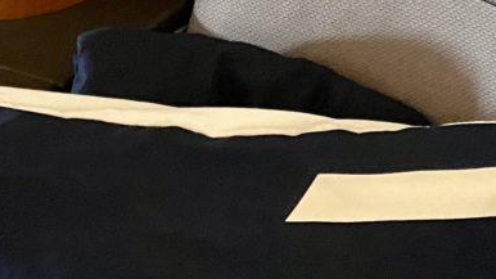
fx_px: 1447
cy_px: -110
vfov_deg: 10.7
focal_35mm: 110
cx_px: -112
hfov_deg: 18.4
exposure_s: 1/28
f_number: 1.8
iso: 800
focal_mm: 4.25
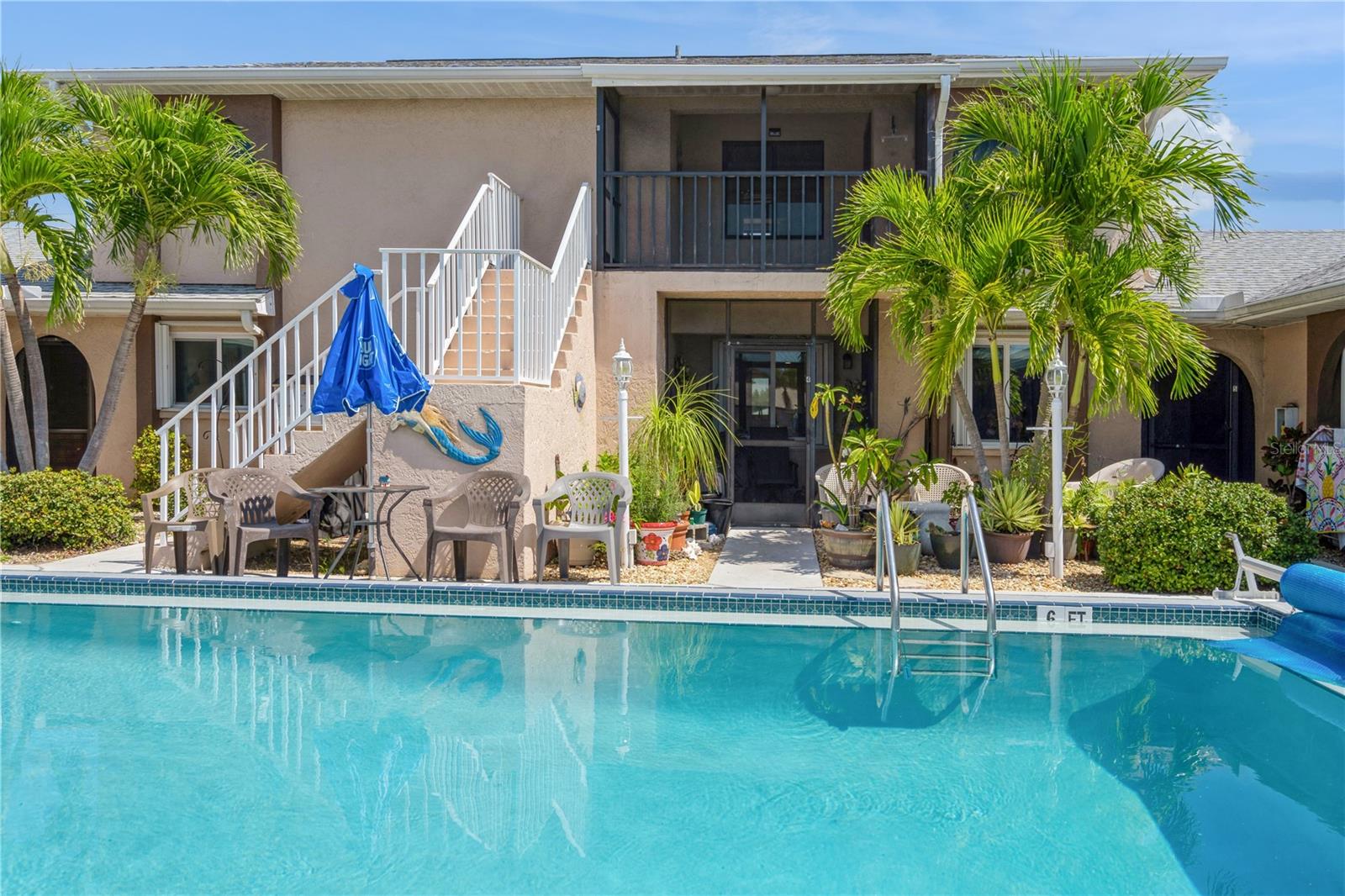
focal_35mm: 26
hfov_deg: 69.4
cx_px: 672
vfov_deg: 49.5
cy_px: 448
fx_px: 971
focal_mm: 26
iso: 200
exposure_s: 1/640
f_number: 8
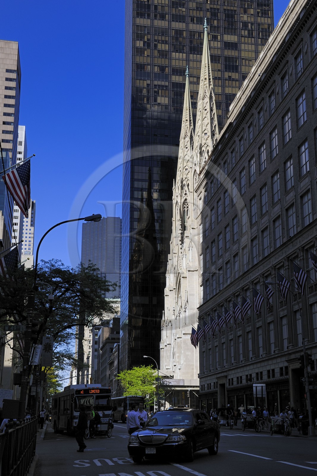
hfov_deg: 30.5
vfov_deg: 44.5
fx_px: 581
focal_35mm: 44
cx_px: 158
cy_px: 238
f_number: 13
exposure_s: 1/160
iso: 200
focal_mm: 44
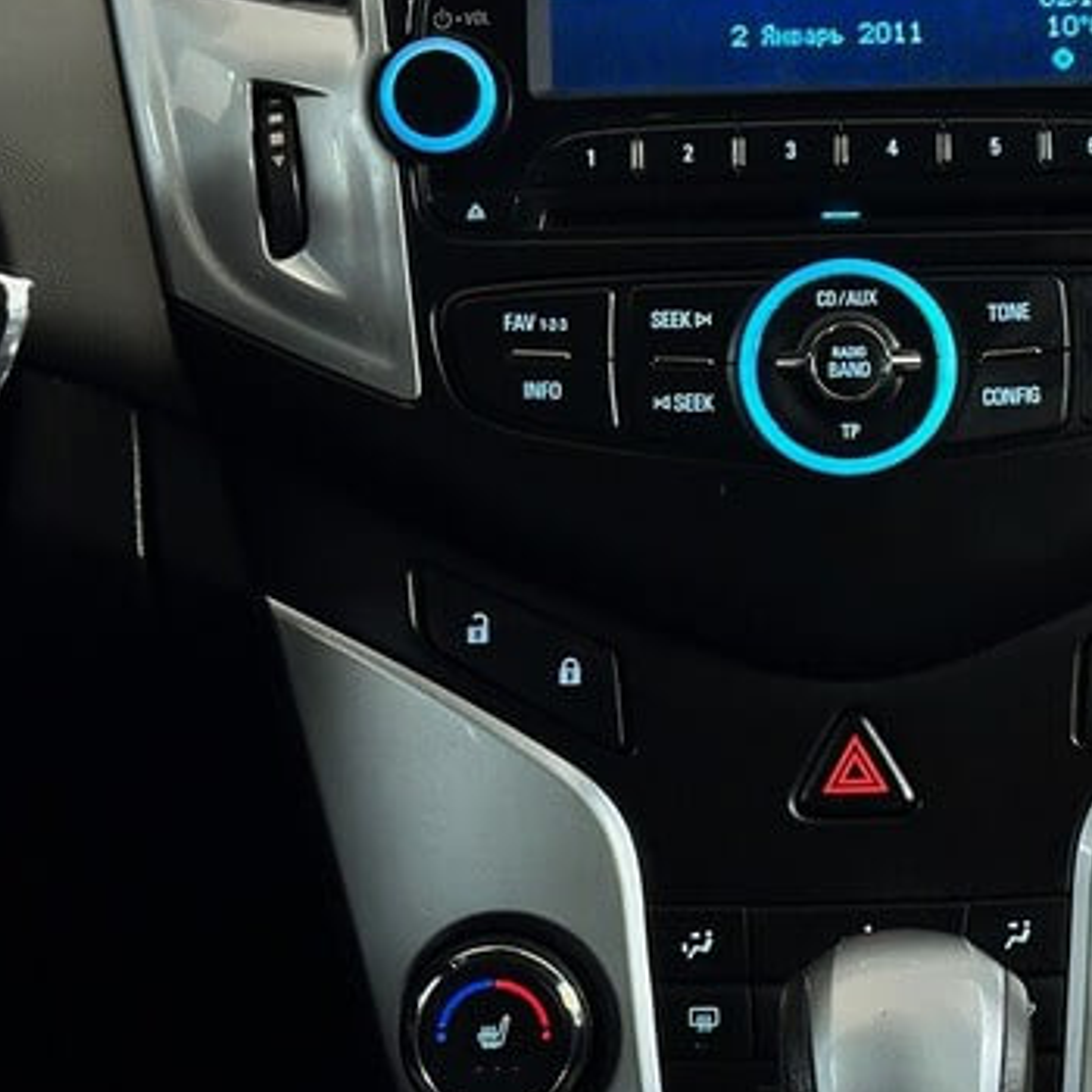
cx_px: 877
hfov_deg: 15.9
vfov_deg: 16.0
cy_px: 588
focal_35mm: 109
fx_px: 3890
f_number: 1.78
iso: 160
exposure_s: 1/50
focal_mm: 6.86
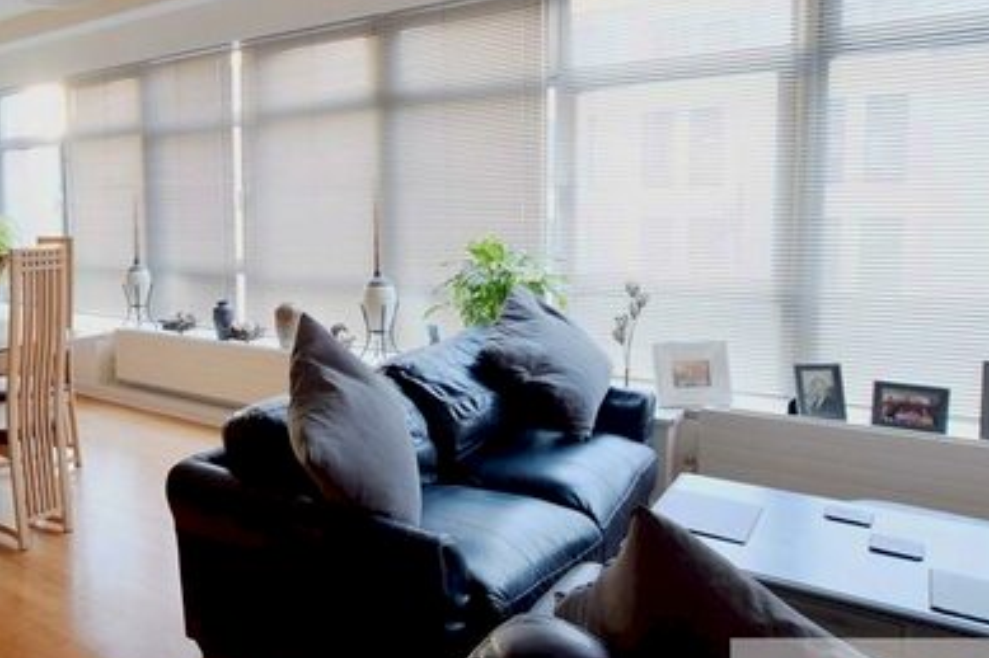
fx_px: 741
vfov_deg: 47.7
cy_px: 268
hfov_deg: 63.1
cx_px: 236
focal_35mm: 27
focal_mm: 10
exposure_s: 1/2
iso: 100
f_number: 5
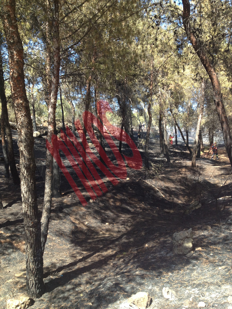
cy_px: 154
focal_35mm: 35
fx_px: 313
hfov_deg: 40.7
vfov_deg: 52.6
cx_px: 116
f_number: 2.4
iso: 50
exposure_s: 1/168
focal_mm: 4.28
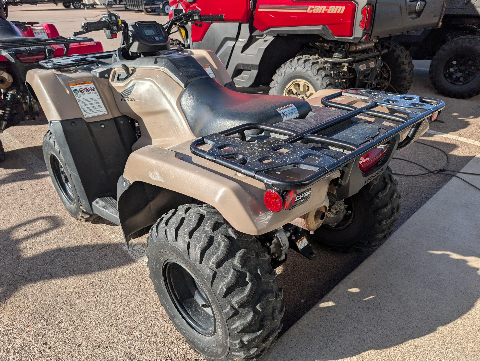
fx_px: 333
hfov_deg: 71.5
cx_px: 240
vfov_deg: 56.9
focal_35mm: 24
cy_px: 180
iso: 22
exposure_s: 1/10638
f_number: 1.68
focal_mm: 6.9
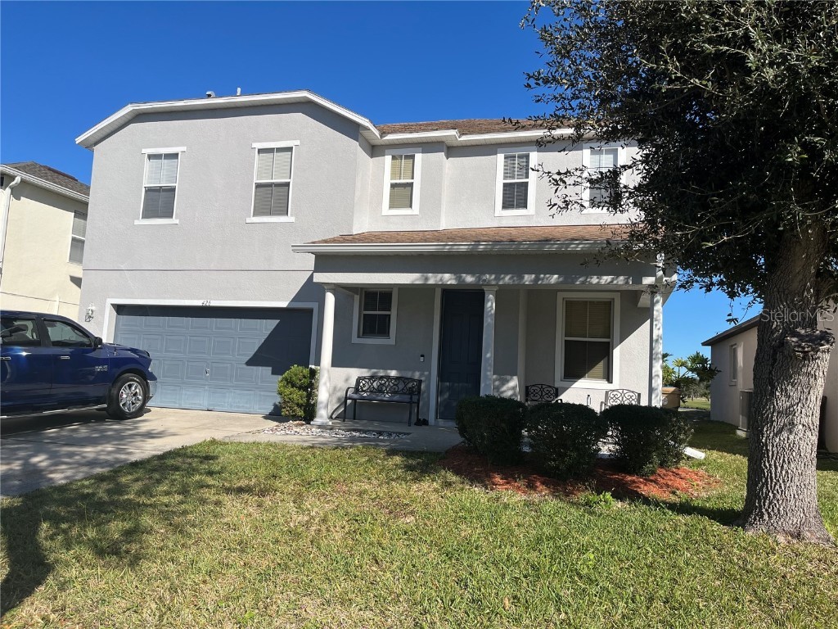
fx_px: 629
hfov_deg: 67.3
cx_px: 419
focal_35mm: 26
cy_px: 314
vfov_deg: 53.1
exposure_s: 1/4854
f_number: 1.6
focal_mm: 5.1
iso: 50
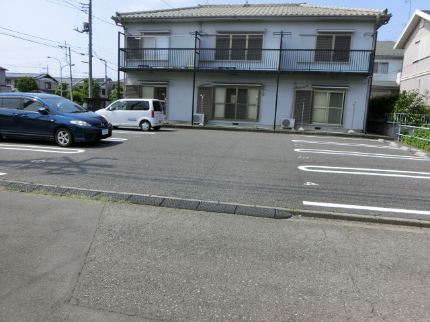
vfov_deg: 54.9
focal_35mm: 25
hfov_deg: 69.4
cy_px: 161
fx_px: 311
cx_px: 215
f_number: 3.5
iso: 80
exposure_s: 1/1000
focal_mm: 4.5
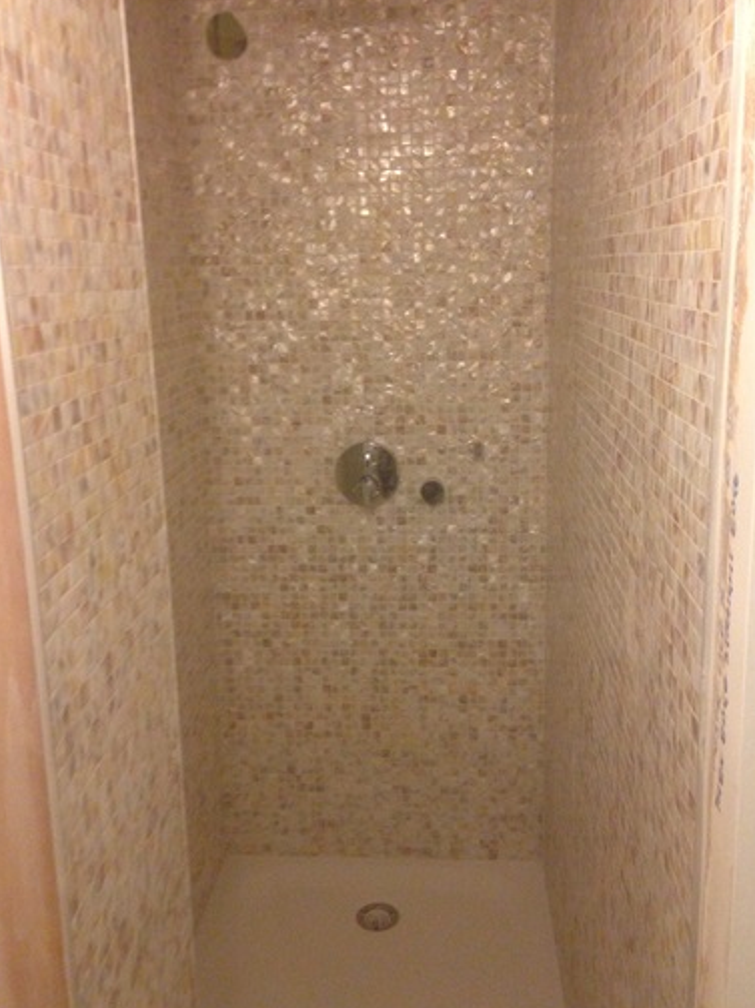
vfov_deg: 52.6
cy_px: 502
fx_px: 1018
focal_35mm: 35
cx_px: 376
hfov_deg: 40.7
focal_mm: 4.12
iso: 320
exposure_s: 1/20
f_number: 2.4
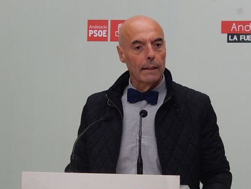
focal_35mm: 181
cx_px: 133
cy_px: 131
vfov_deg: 8.2
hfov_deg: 10.9
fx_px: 1313
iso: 400
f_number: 5.5
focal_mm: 21
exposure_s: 1/25
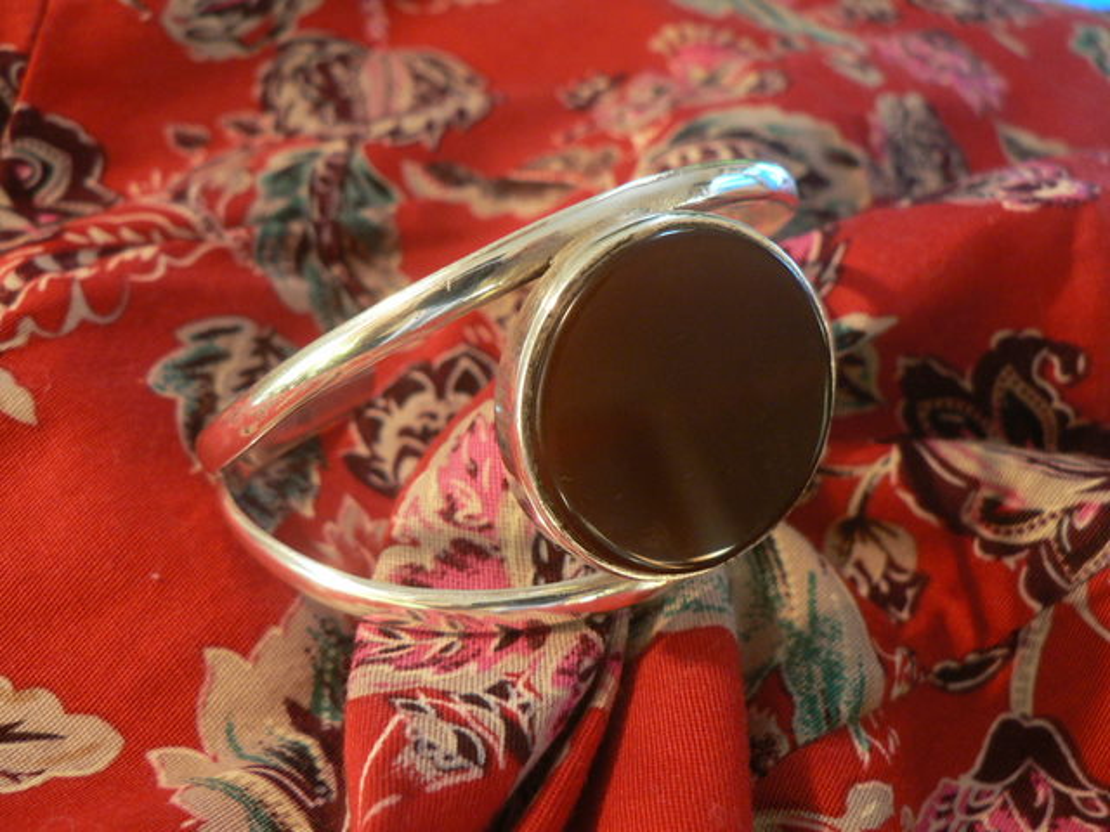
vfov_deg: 39.7
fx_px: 1154
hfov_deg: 51.4
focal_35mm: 36
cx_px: 555
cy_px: 416
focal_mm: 6
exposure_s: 1/30
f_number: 2.8
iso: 200
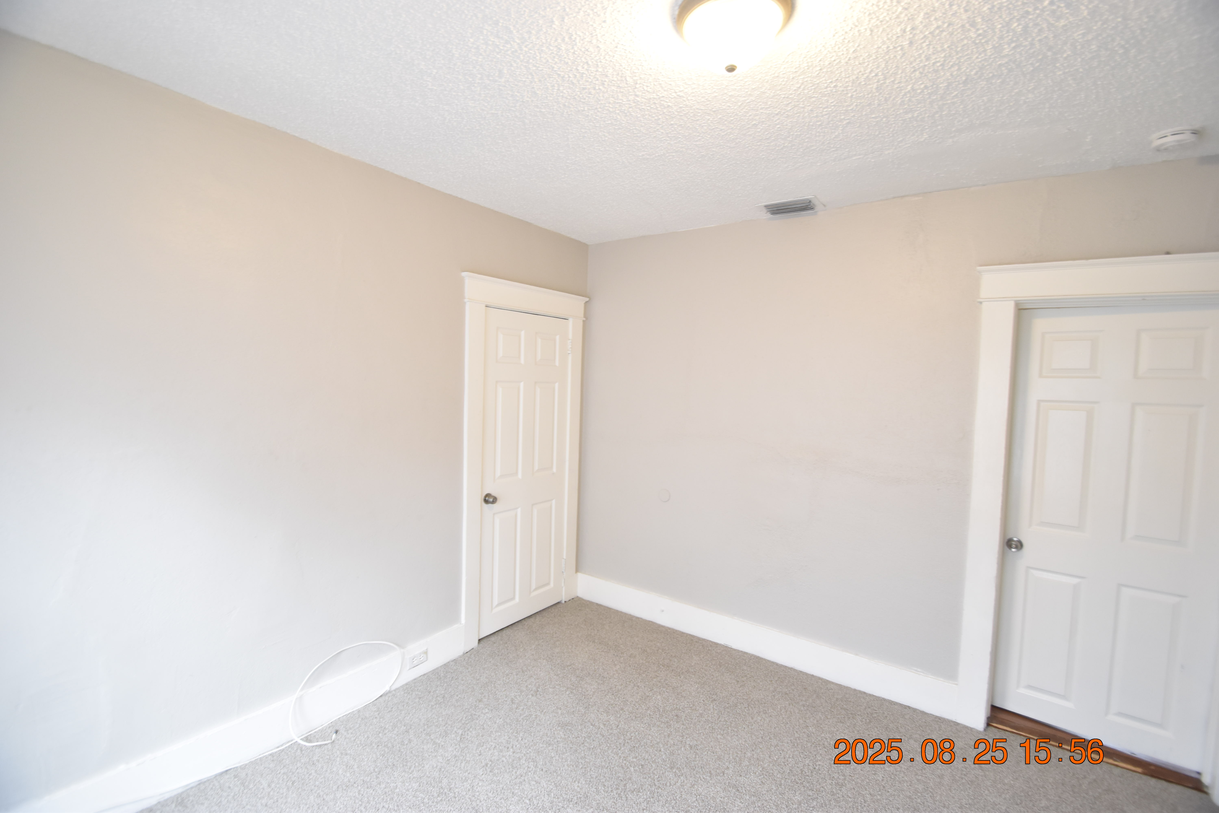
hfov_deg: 100.4
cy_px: 406
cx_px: 610
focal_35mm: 15
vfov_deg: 77.3
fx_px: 508
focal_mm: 10
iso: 800
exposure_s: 1/45
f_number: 3.5
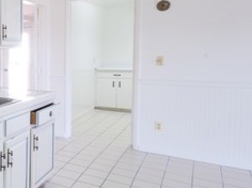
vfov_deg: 37.5
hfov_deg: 34.0
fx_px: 276
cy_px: 75
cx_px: -81
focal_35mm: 38
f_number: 9
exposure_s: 1/6
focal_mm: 7
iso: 500
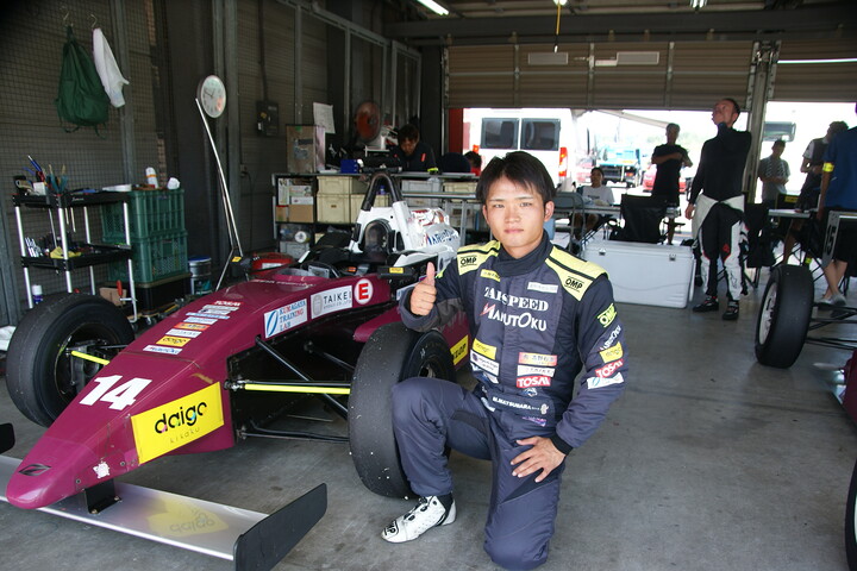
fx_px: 643
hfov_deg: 67.4
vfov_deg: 47.9
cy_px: 286
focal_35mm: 27
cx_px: 428
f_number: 5
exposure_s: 1/40
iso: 100
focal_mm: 18
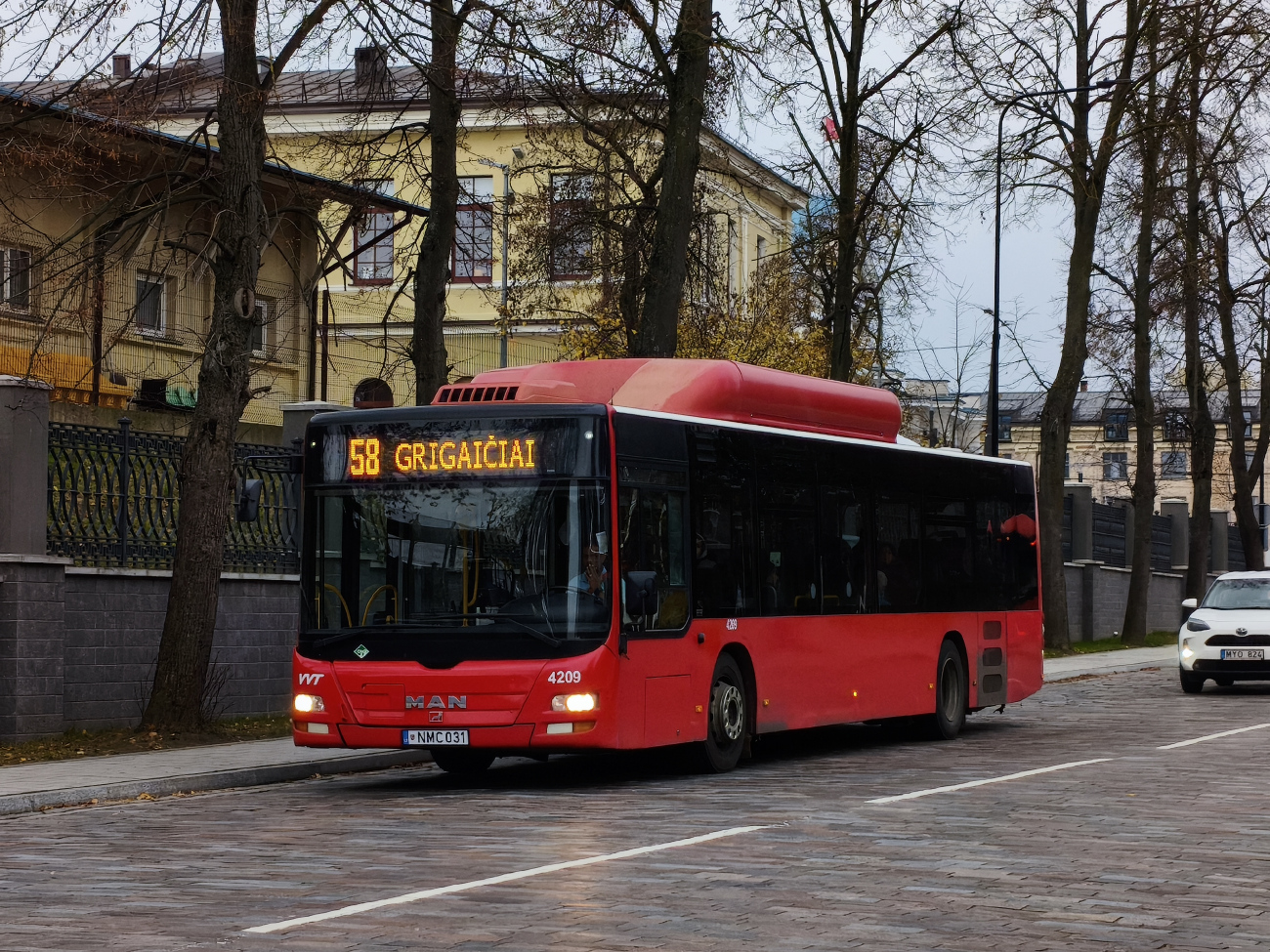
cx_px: 635
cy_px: 476
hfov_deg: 22.8
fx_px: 3155
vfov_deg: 17.2
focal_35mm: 86
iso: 80
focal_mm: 4.94
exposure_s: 1/368
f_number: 1.5
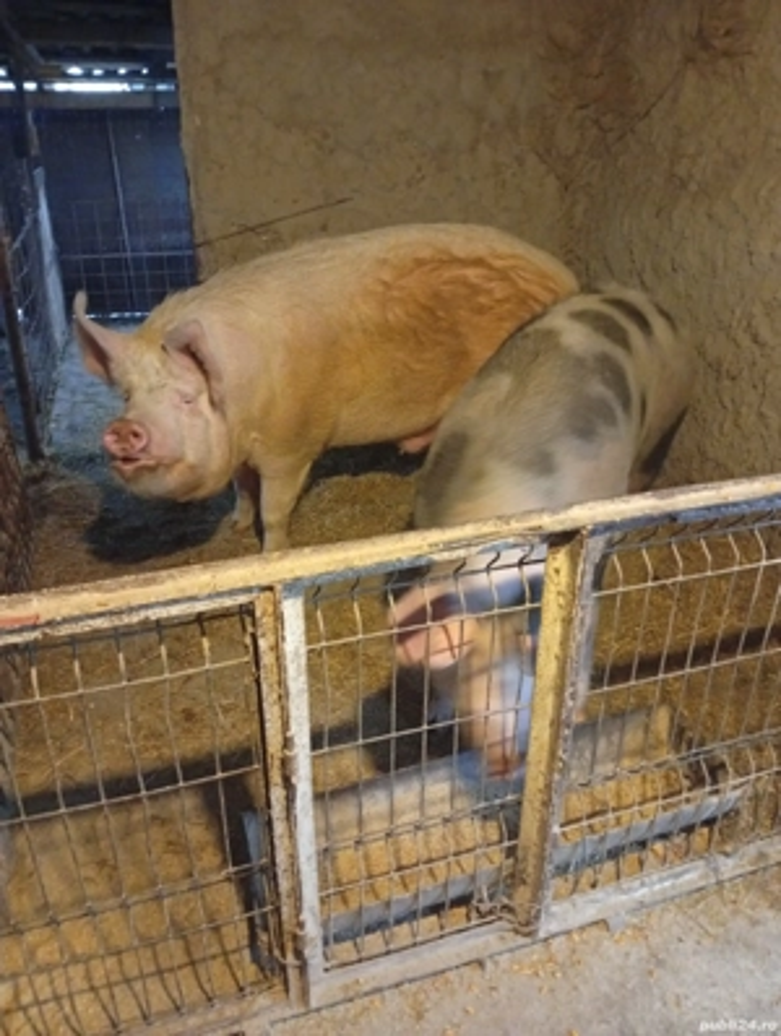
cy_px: 518
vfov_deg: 65.2
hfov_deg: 51.5
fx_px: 810
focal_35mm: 27
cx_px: 390
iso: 3450
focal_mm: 3.98
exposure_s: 1/16.7
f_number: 1.8
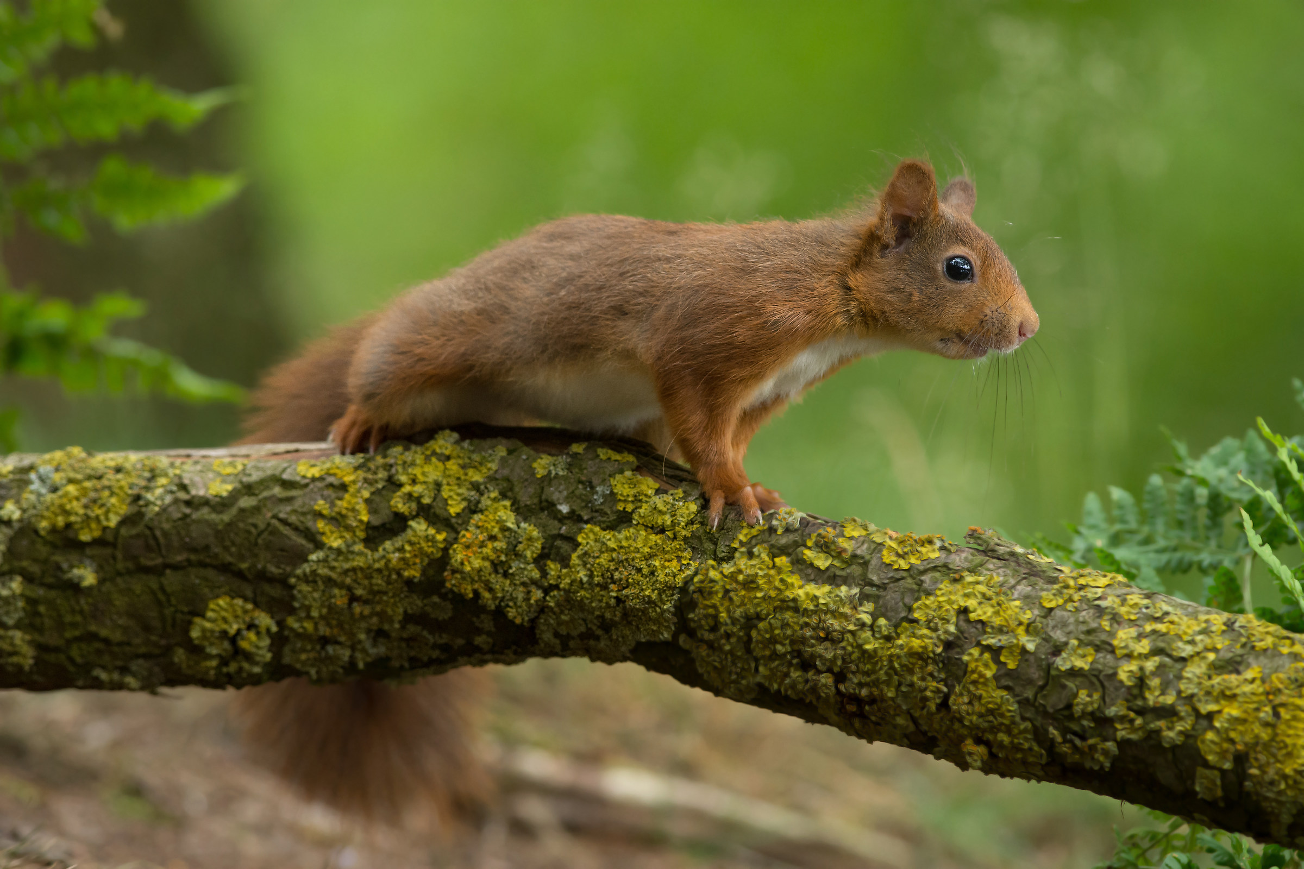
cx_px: 652
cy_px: 434
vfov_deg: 3.1
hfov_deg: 4.6
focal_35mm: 450
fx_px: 16299
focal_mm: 300
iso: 1000
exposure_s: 1/160
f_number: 6.3
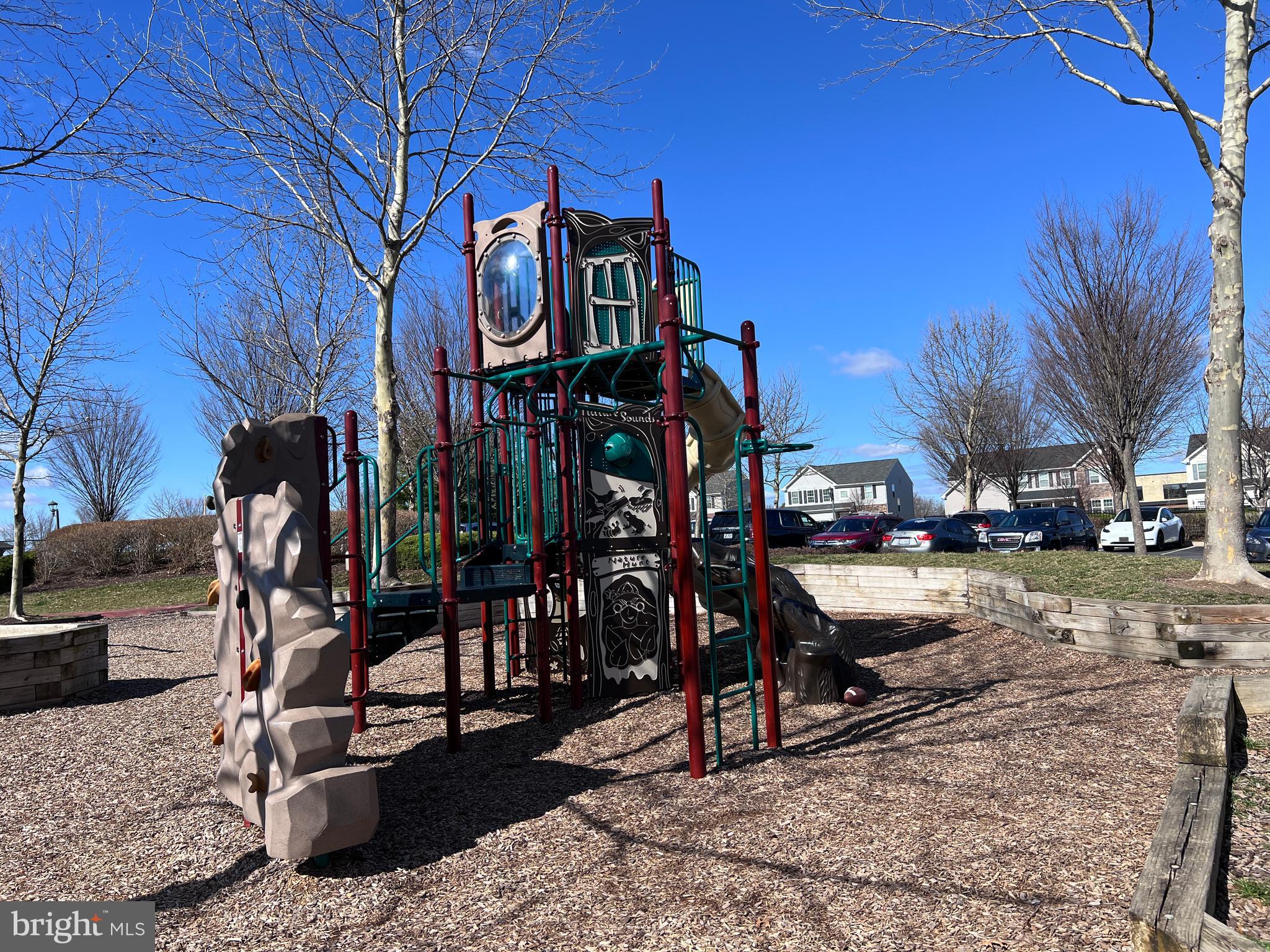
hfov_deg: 67.3
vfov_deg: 53.1
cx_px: 635
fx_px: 954
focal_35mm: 26
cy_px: 476
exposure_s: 1/3571
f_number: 1.5
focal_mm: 5.7
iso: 50
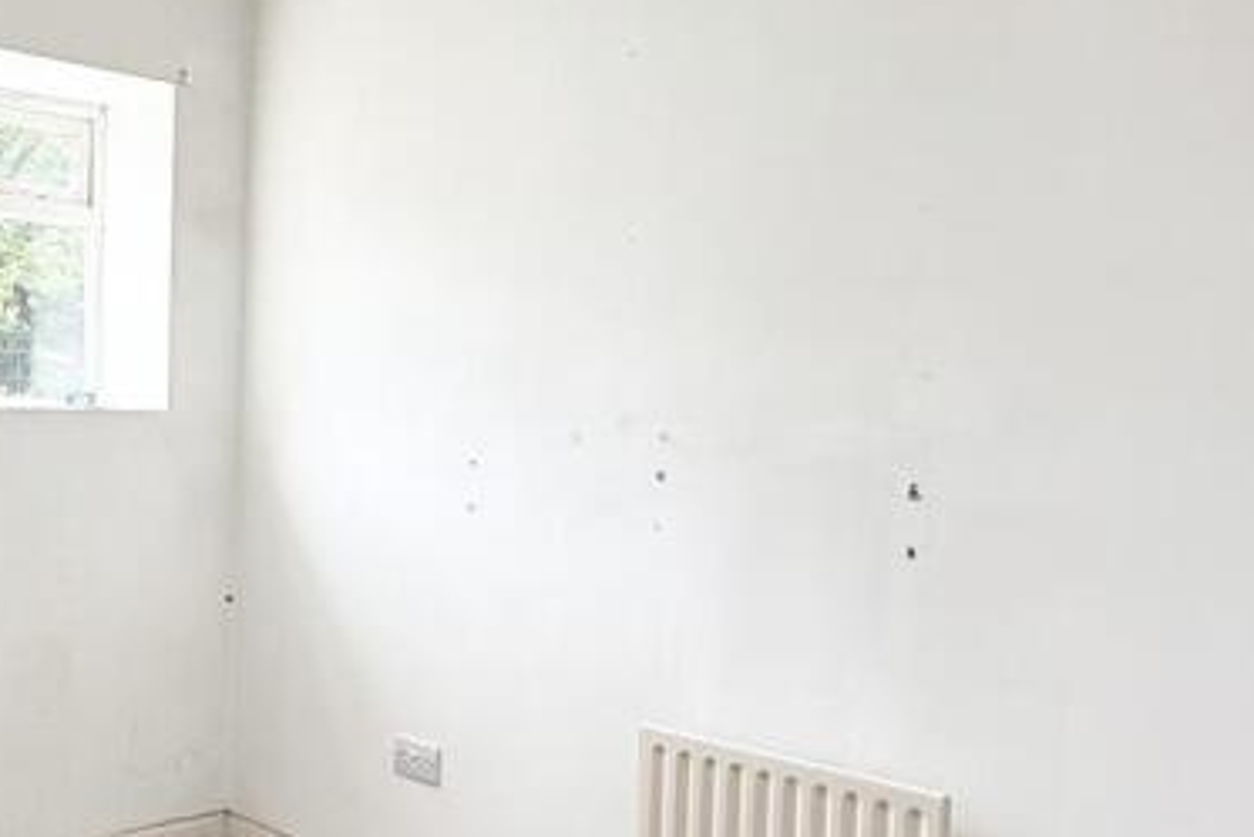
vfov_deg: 33.4
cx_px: 245
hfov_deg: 45.9
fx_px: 1394
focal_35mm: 40
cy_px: 464
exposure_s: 1/100
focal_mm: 2.22
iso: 80
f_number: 2.2
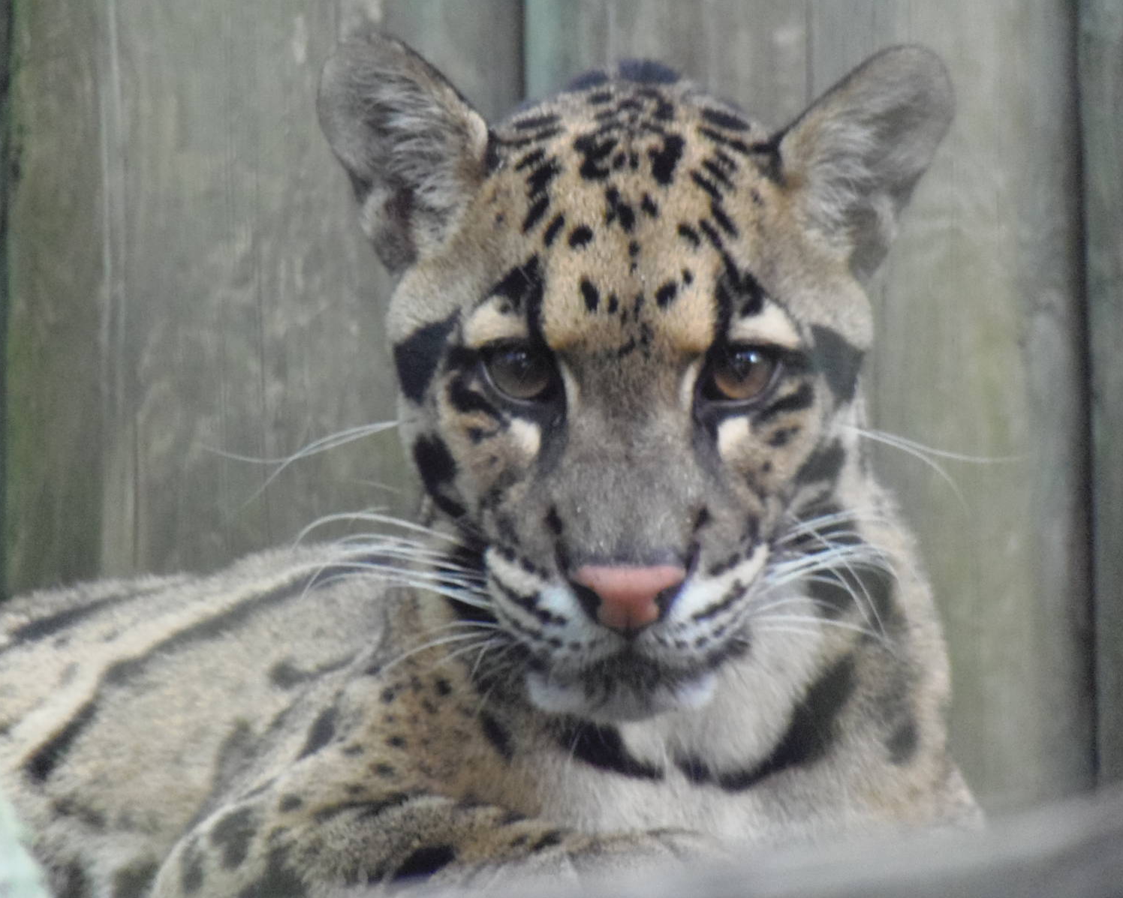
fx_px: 29981
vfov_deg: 1.7
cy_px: 449
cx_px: 573
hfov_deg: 2.1
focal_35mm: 902
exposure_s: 1/30
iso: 800
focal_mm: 154.8
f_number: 5.7
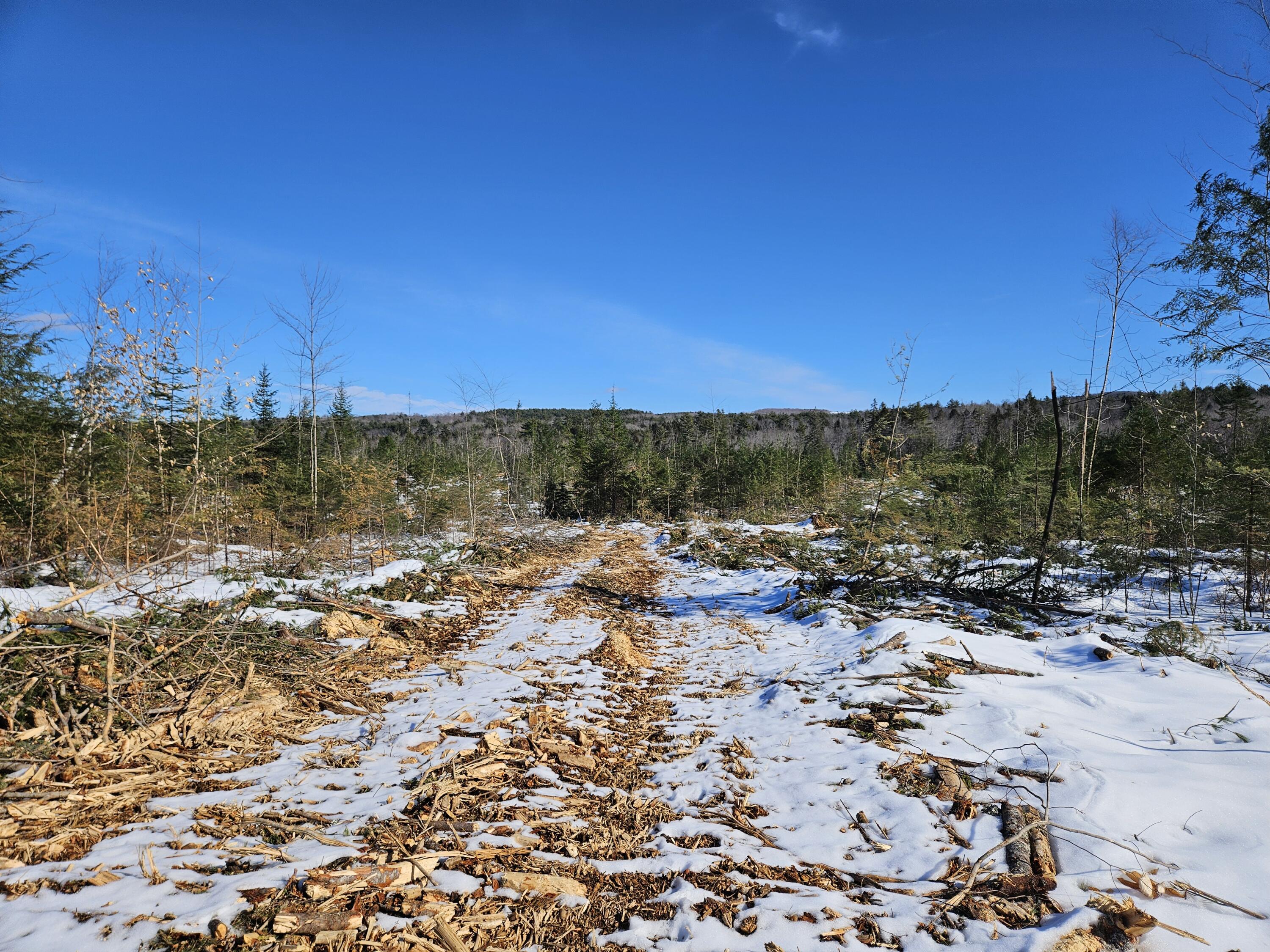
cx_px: 635
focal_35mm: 23
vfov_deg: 58.9
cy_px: 476
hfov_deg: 73.9
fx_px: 844
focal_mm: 5.4
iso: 25
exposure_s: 1/3667
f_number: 1.8
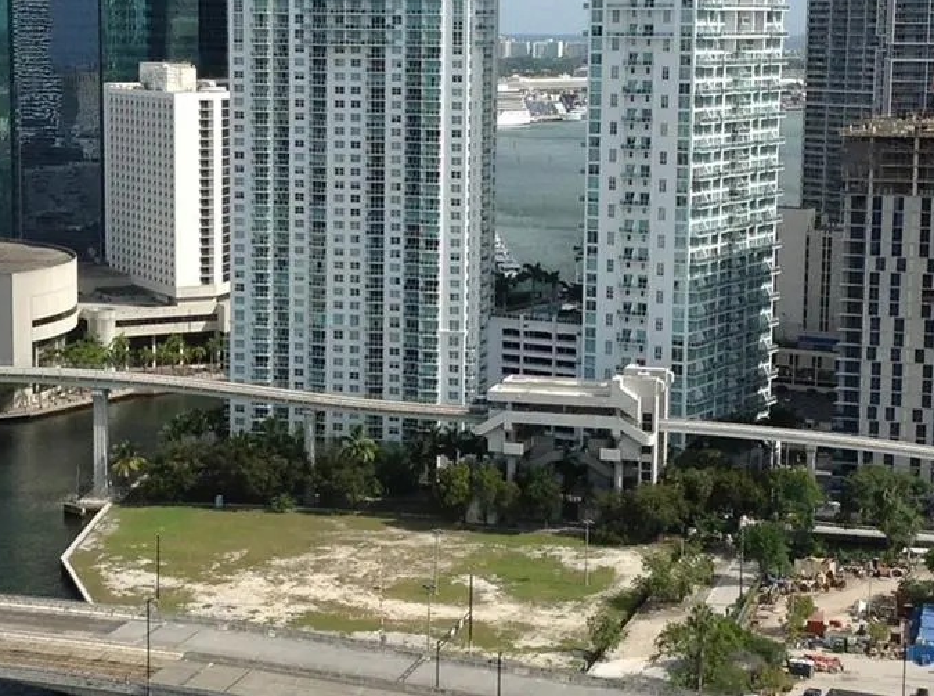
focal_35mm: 83
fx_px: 2234
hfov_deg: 23.6
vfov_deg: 17.7
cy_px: 304
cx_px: 475
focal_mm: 4.28
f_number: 2.4
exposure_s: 1/2326
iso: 50
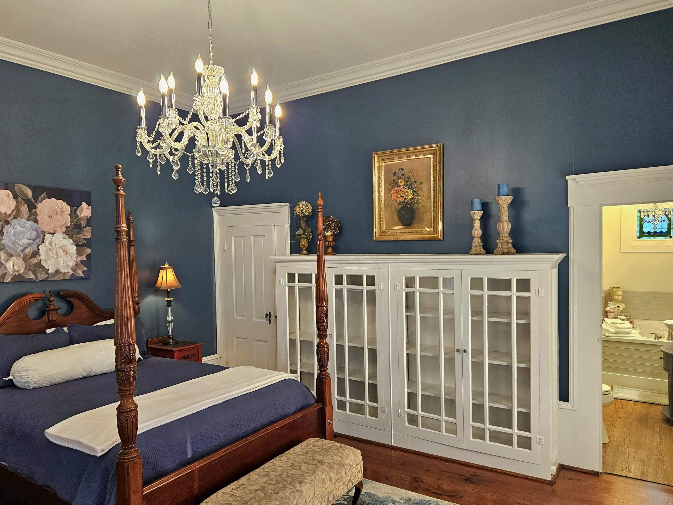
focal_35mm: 25
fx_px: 486
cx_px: 322
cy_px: 269
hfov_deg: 69.4
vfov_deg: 54.8
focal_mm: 5.4
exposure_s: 1/120
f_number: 1.8
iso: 320
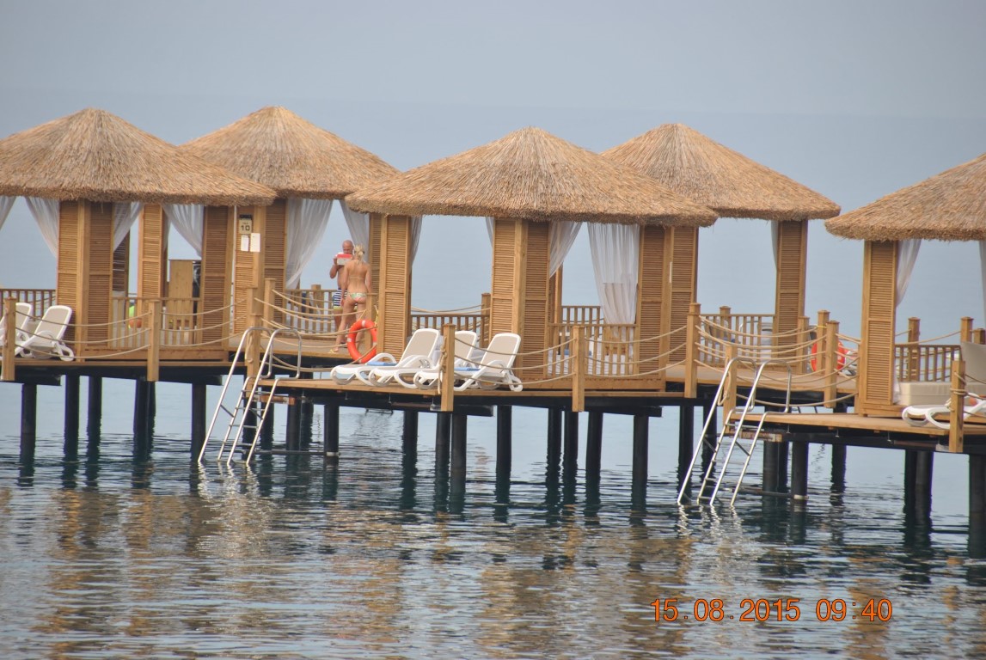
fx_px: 8227
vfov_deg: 4.6
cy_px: 330
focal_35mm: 300
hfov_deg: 6.9
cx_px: 493
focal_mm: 200
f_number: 5.6
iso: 200
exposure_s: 1/500
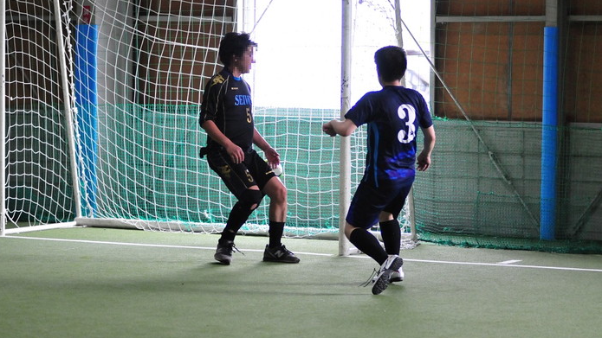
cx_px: 301
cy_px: 143
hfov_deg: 15.8
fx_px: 2171
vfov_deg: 8.9
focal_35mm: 136
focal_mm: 86
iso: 2200
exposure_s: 1/500
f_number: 2.8
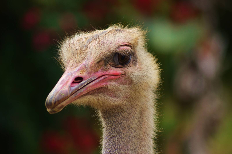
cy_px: 77
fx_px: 1785
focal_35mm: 278
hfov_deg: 7.4
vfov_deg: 4.9
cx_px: 116
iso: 500
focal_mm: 185
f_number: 4.5
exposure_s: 1/1000
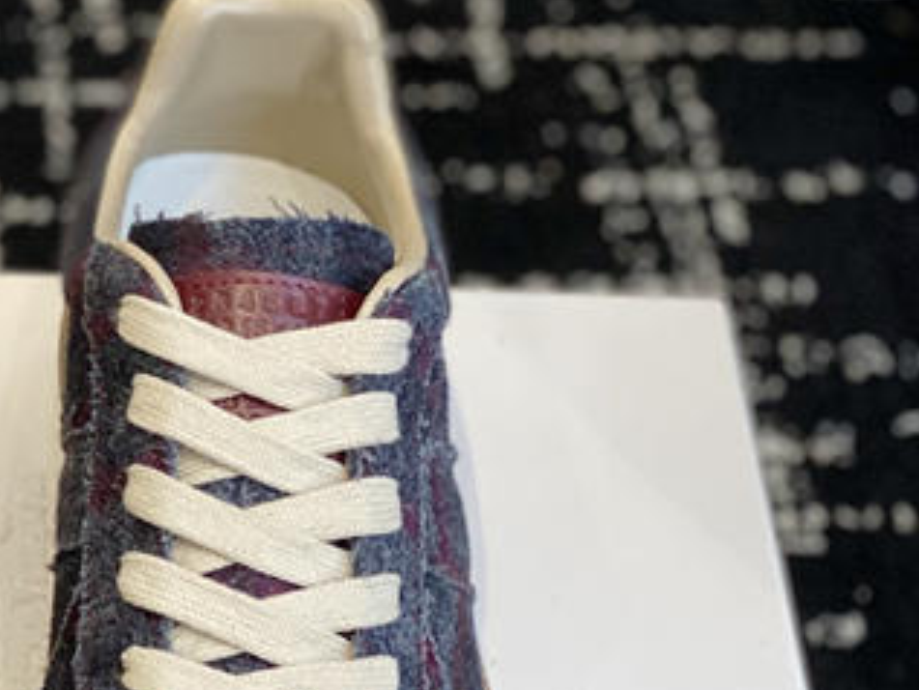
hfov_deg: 13.7
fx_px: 3771
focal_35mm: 142
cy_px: 365
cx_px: -14
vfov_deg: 10.5
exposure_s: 1/122
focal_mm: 6
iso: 80
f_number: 2
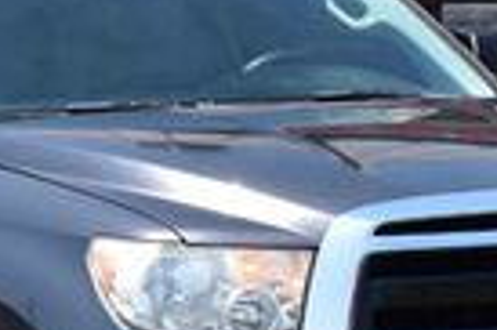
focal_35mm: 217
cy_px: 54
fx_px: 2997
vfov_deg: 6.3
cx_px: 160
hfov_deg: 9.5
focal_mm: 31
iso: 400
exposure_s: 1/400
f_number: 11
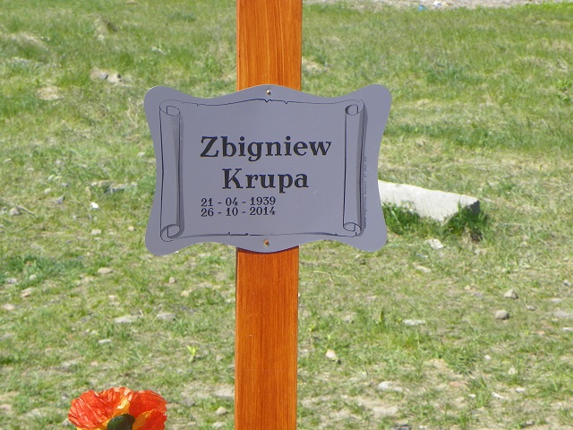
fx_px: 1887
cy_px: 215
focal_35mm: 114
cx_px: 286
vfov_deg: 13.0
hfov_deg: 17.3
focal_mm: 20.2
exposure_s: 1/160
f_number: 5
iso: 64
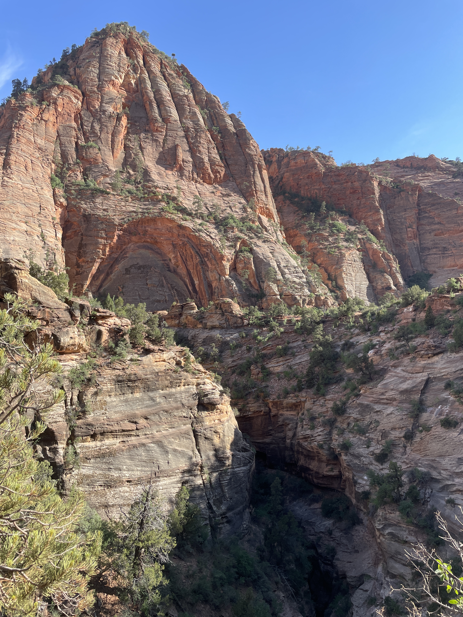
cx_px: 232
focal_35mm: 26
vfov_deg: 67.3
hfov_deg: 53.1
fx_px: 464
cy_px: 308
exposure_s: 1/1135
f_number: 1.6
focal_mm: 4.2
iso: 32
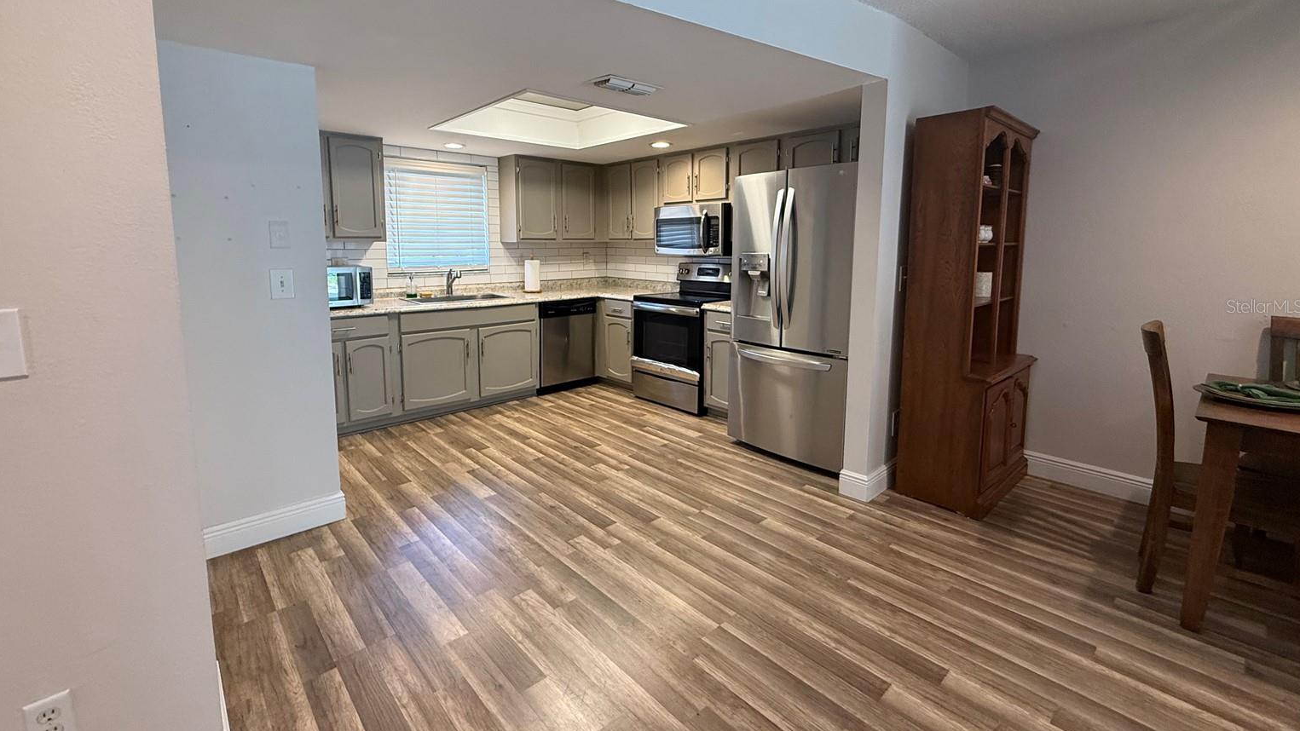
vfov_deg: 66.7
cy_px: 306
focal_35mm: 16
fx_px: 552
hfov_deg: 99.3
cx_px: 625
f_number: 2.2
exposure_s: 1/60
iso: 250
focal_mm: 2.22
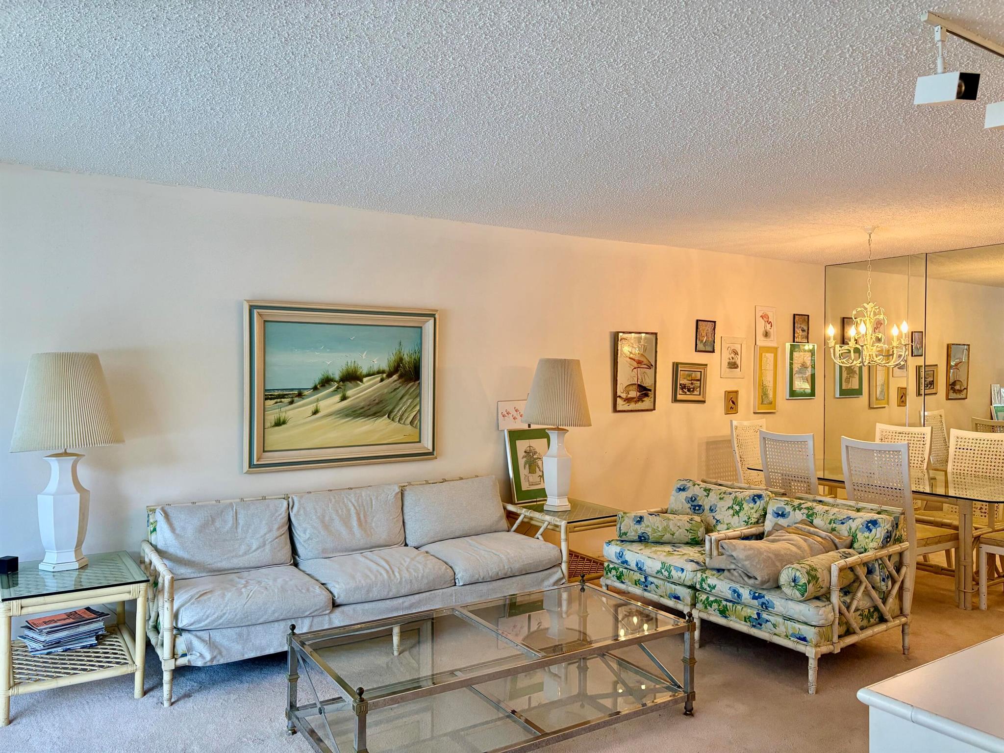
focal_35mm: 26
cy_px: 376
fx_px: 754
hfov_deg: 67.3
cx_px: 502
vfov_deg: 53.1
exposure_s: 1/120
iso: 160
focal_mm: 5.96
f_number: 1.6
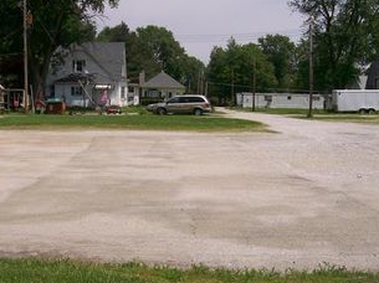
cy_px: 166
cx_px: 162
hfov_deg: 32.7
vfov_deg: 24.7
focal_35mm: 59
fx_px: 645
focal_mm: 6
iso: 80
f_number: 4.8
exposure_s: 1/1401
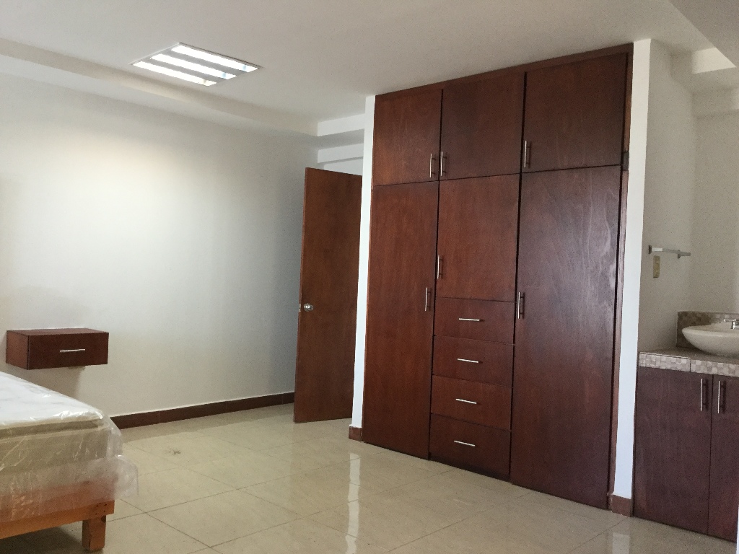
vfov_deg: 45.4
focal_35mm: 31
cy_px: 277
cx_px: 370
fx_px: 662
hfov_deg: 58.4
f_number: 2.4
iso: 100
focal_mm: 3.3
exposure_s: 1/30
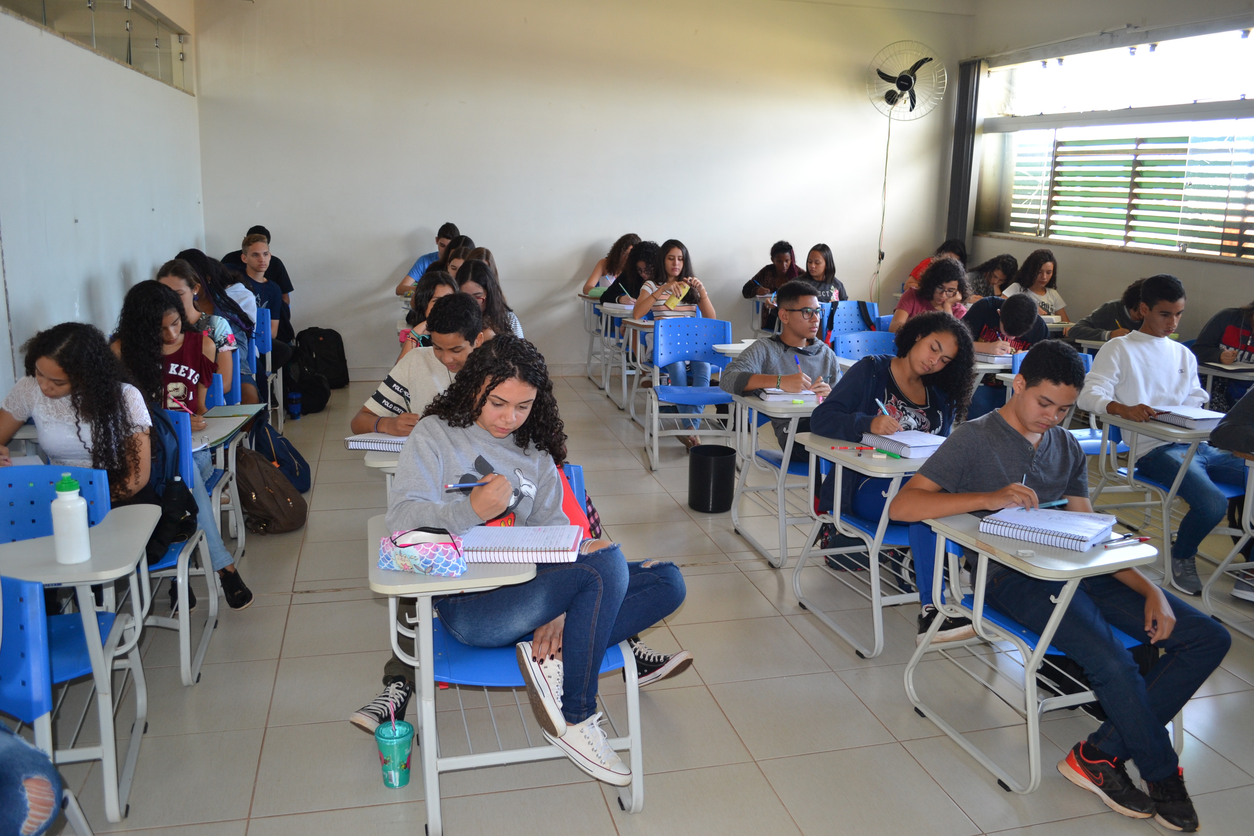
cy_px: 418
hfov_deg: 67.4
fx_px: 940
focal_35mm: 27
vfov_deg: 47.9
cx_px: 627
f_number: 3.5
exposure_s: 1/60
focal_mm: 18
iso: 400
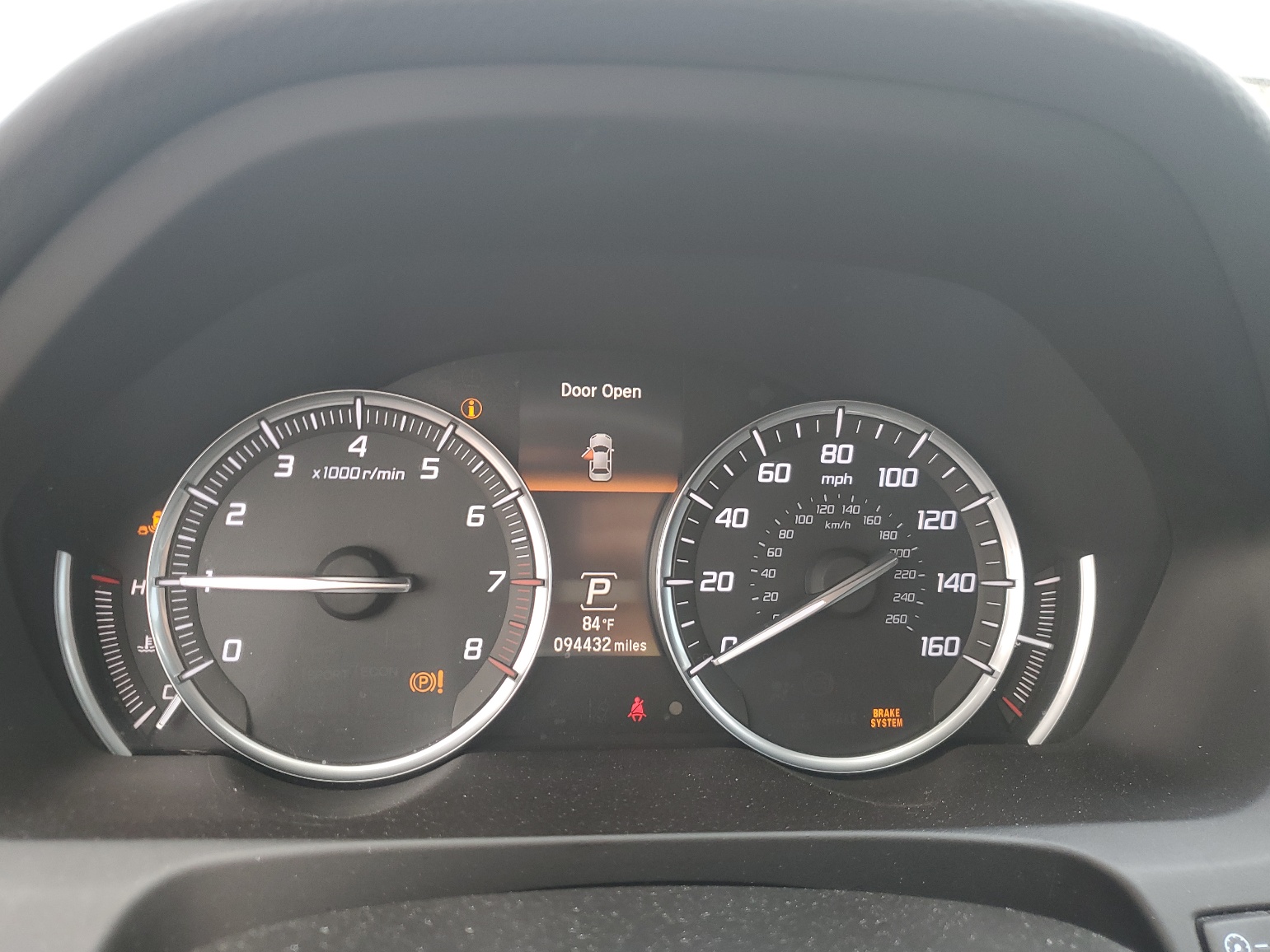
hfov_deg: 65.3
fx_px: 991
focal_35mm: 27
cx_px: 620
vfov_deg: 51.4
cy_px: 467
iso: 54
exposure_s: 1/60.2
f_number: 1.5
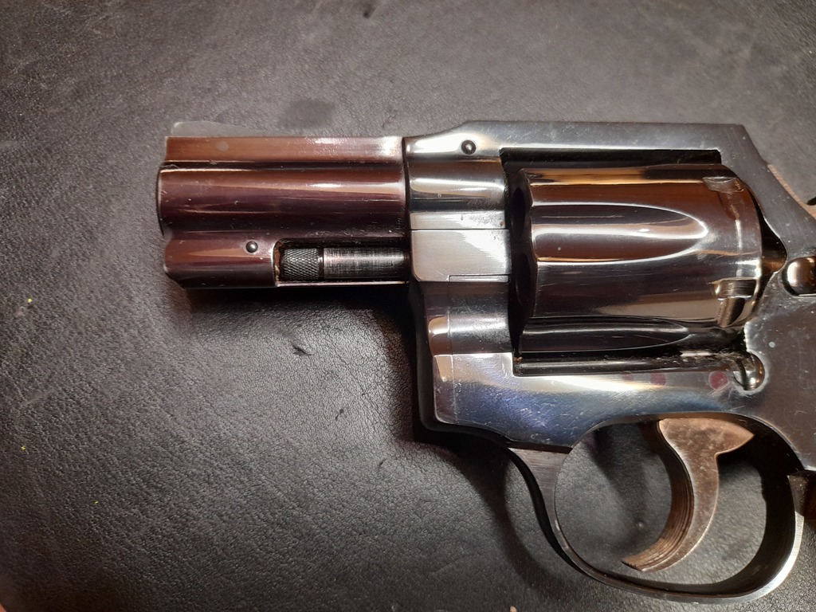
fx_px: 589
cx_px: 408
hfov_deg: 69.4
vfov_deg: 54.9
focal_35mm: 25
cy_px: 306
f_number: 2
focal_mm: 4.6
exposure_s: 1/50
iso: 320
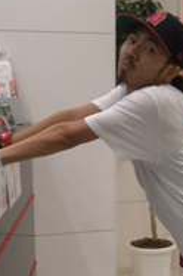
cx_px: 167
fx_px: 597
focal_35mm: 78
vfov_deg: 25.9
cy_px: 184
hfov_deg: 17.2
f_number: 3.1
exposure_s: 1/58.3
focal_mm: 6.3
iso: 311
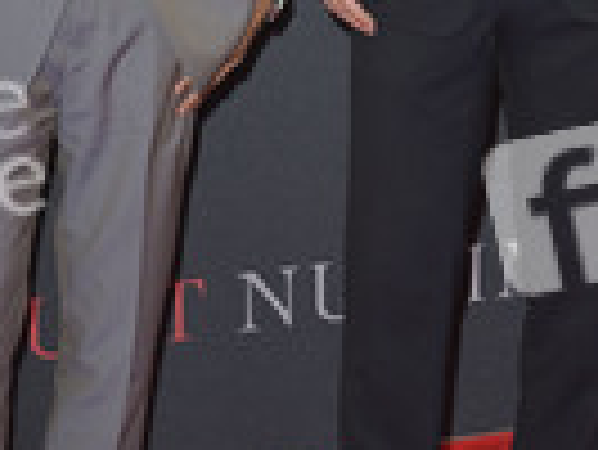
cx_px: 306
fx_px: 2749
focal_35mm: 159
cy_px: -36
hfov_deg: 12.4
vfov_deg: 9.3
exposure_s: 1/250
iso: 400
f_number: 7.1
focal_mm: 55
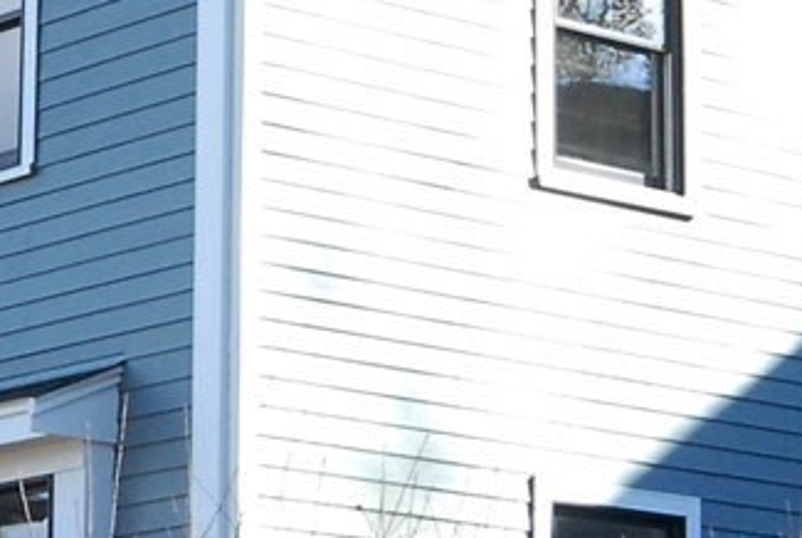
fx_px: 4218
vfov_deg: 7.3
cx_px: 326
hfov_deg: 10.9
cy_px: 465
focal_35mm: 189
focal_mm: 20
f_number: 13
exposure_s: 1/100
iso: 500
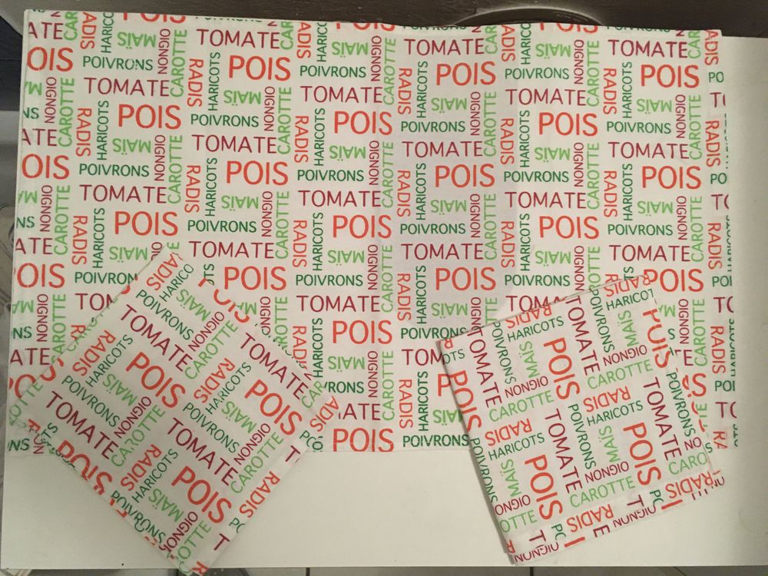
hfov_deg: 61.7
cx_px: 384
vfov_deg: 48.2
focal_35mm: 29
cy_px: 288
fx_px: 643
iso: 200
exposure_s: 1/20
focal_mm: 4.15
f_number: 2.2
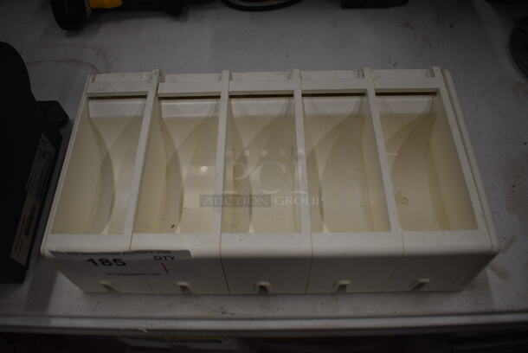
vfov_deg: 48.0
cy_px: 176
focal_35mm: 27
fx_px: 396
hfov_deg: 67.3
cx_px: 264
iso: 720
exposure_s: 1/250
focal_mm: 18
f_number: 3.5
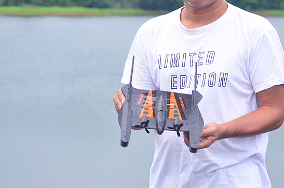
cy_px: 88
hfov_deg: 15.1
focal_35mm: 136
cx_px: 177
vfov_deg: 10.0
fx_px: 1070
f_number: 5.6
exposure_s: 1/400
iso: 640
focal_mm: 62
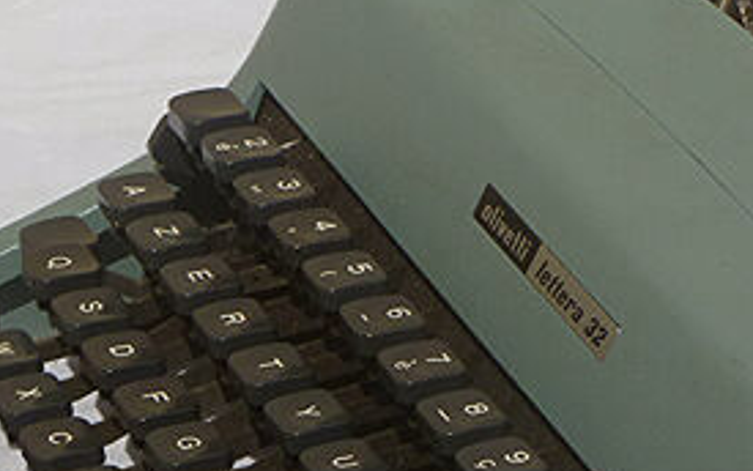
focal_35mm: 231
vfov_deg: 5.7
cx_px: 912
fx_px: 4741
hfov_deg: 9.0
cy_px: 457
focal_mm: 13.3
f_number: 13
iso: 80
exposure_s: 1/160
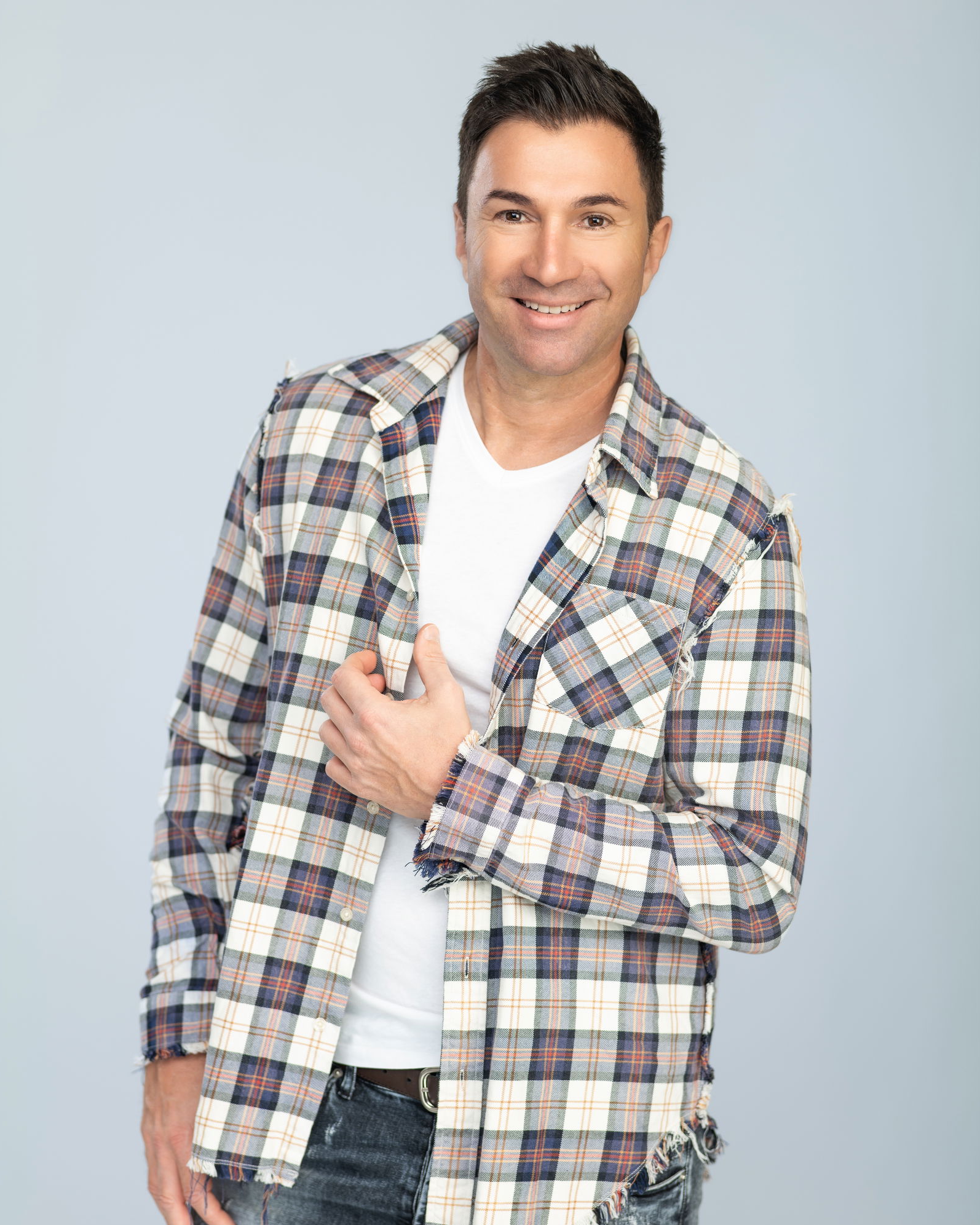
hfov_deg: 16.0
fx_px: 3481
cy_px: 683
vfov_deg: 20.0
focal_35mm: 96
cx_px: 489
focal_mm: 85
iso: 50
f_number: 2.2
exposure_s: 1/250
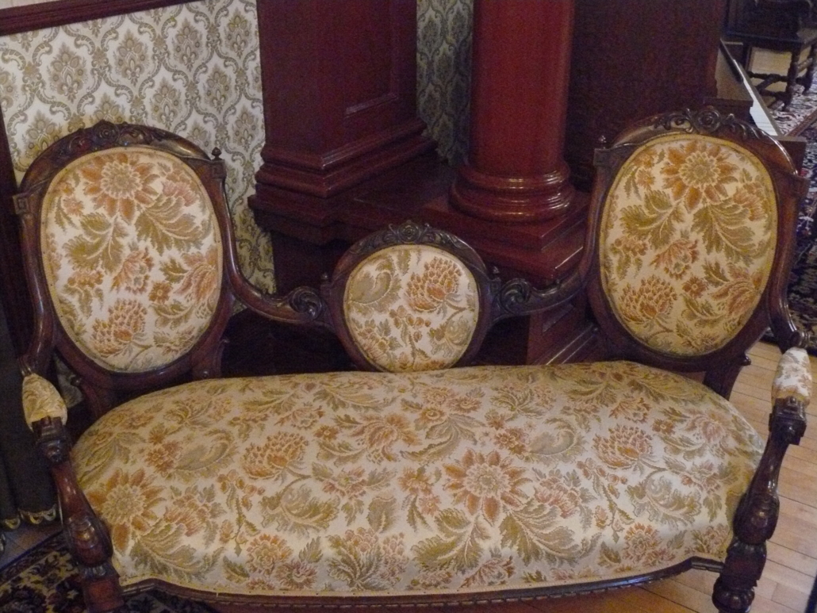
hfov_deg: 51.3
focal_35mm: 36
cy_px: 306
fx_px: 850
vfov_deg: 39.7
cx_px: 408
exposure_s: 1/8
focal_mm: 6
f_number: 2.8
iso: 800
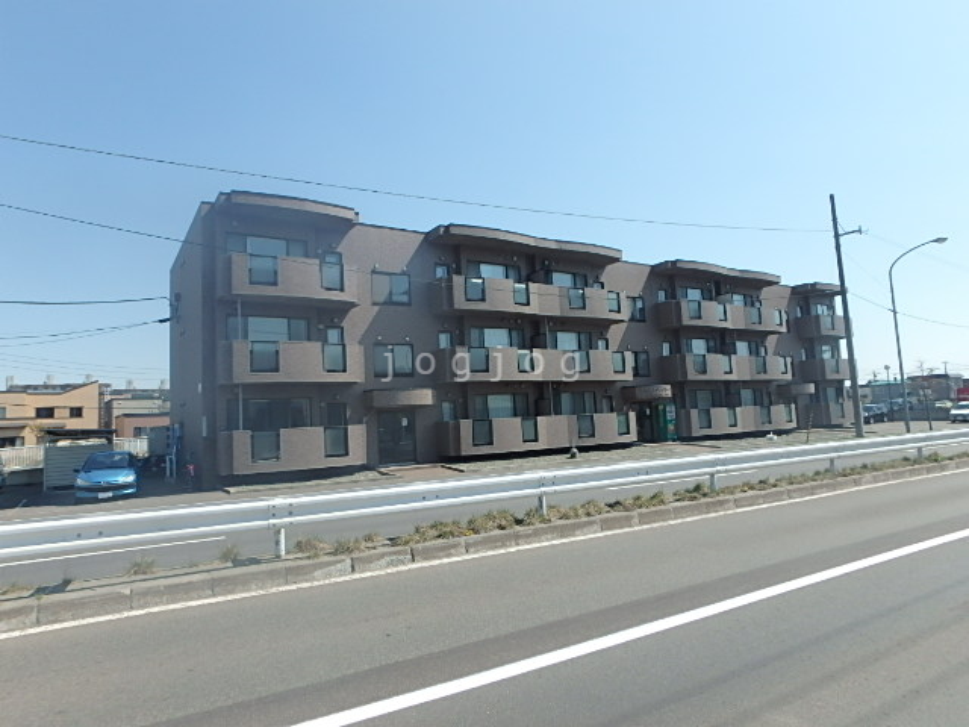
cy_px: 364
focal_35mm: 21
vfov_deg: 63.4
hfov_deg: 79.0
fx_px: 588
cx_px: 484
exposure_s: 1/400
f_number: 6
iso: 125
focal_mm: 3.7
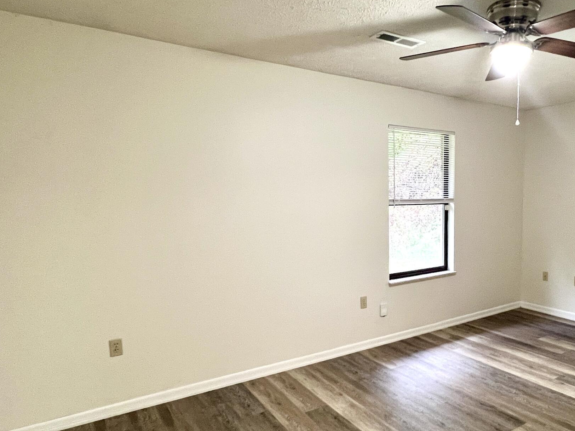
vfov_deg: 56.5
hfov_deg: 69.0
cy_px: 252
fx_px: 399
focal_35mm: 24
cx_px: 395
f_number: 1.8
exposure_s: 1/60
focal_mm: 1.57
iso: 400
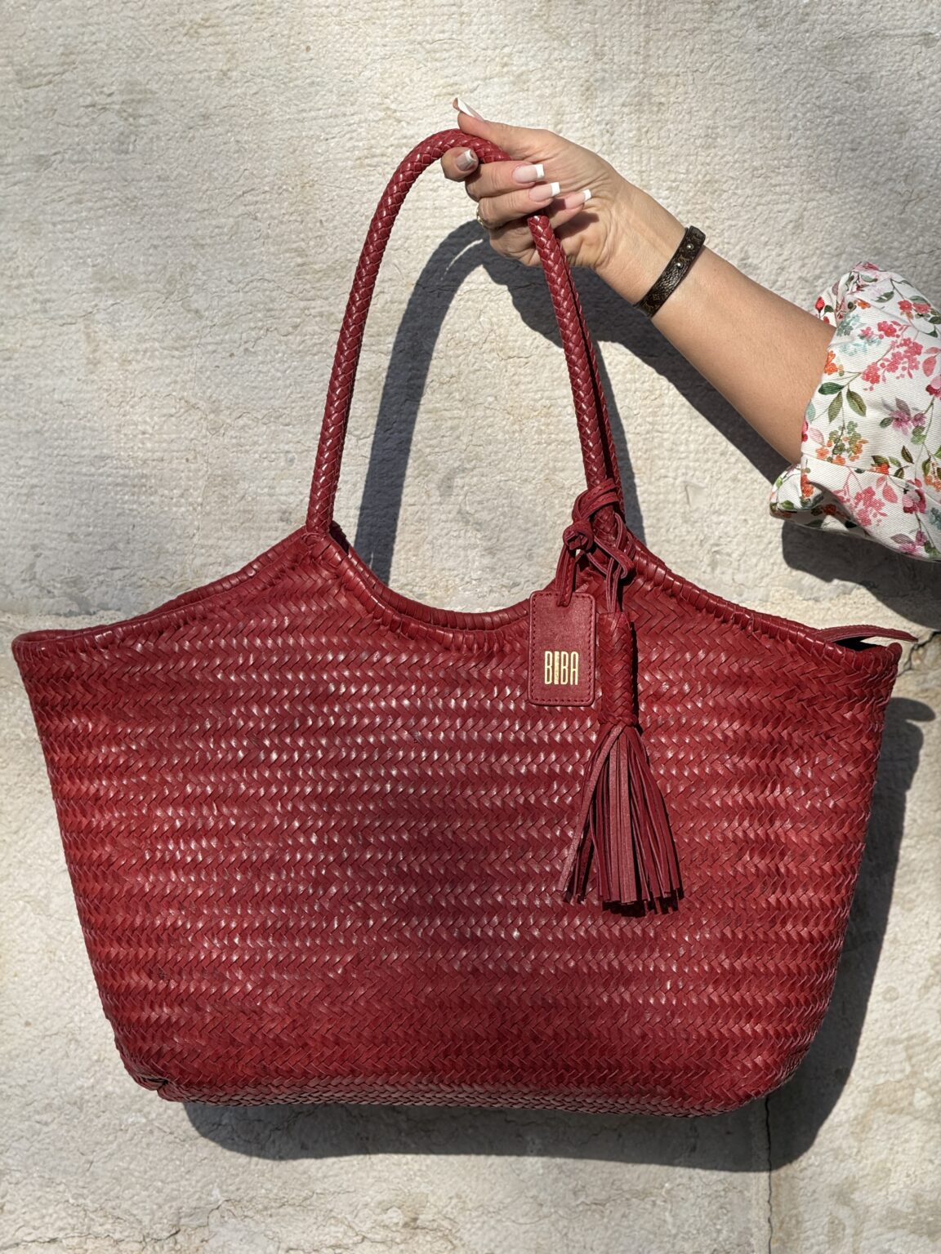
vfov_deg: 16.4
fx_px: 4349
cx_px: 470
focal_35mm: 120
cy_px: 627
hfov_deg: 12.3
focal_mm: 15.66
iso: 50
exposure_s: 1/1342
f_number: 2.8
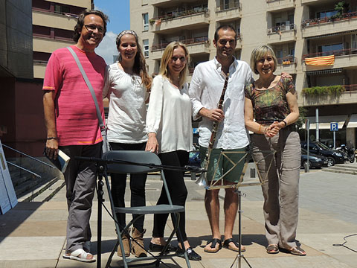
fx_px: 413
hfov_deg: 46.8
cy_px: 134
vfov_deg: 36.0
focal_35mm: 40
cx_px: 178
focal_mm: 7.1
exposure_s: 1/1250
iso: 100
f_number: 3.7
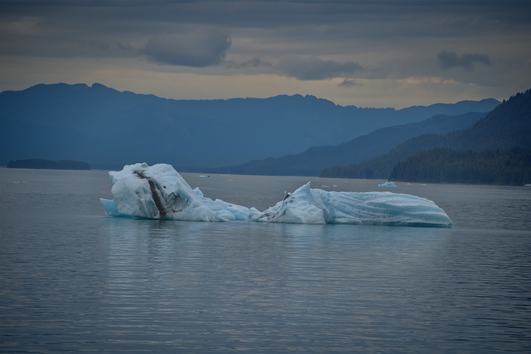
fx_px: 4426
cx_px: 266
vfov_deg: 4.6
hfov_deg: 6.9
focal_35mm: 300
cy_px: 177
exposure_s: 1/640
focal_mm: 300
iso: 140
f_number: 5.6
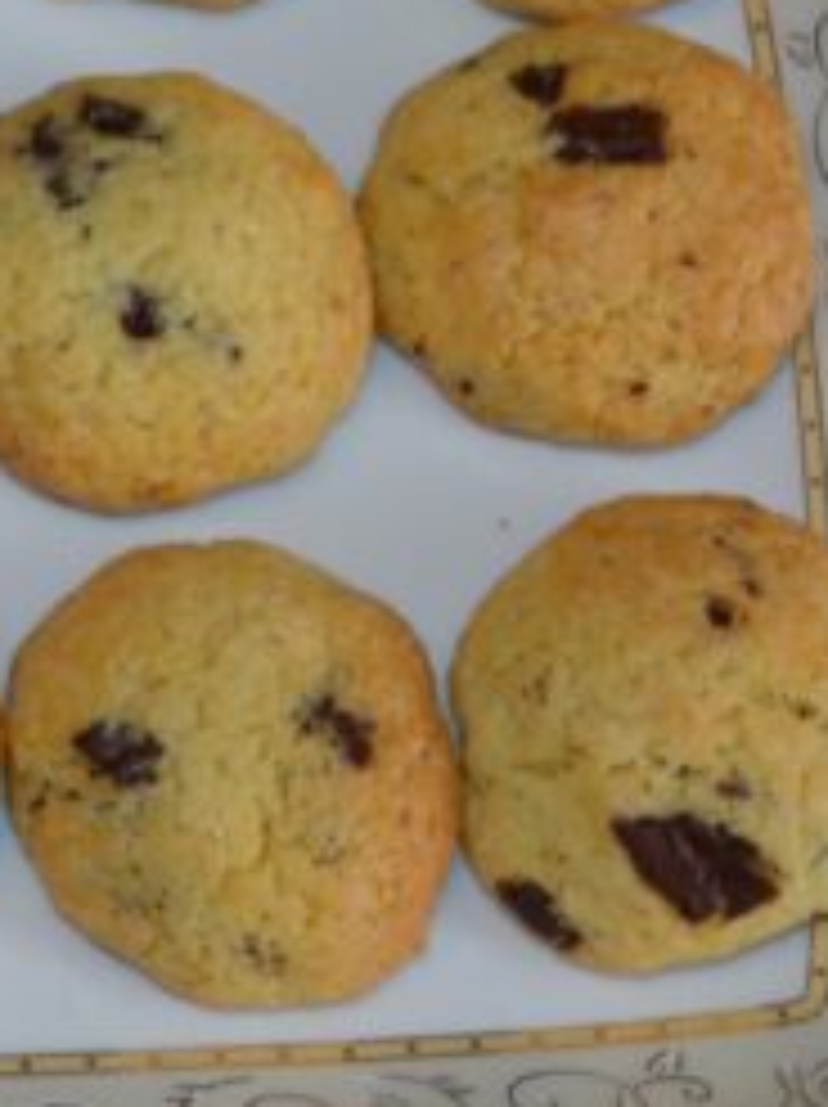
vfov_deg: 13.7
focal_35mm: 144
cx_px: -630
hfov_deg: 9.8
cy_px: 400
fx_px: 4601
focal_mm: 32
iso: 500
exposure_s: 1/60
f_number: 4.8
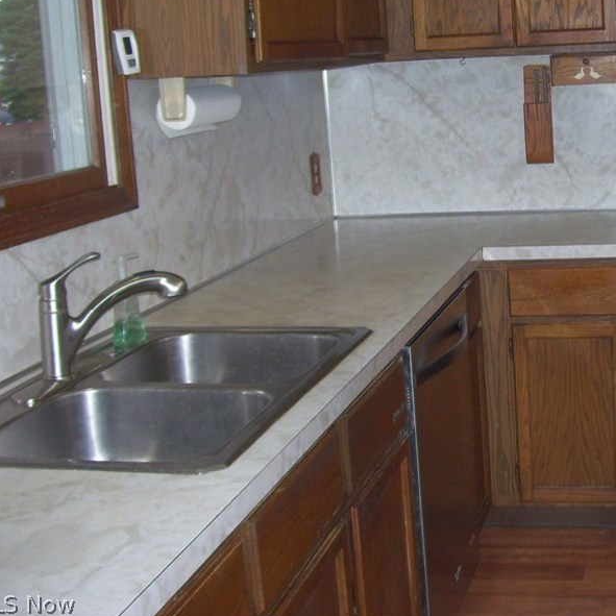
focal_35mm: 55
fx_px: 1107
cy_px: 221
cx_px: 497
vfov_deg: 30.9
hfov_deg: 30.3
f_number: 2.7
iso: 100
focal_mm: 6
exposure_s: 1/60
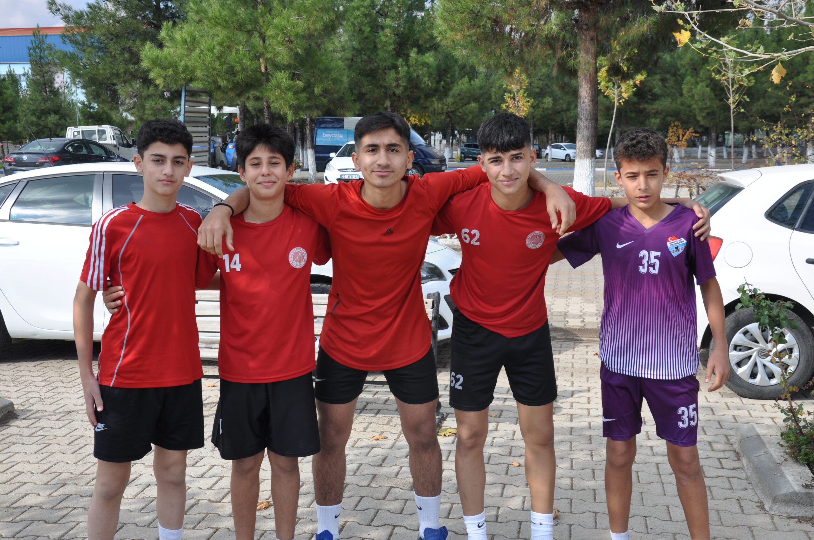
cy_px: 270
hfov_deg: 46.5
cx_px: 407
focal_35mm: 42
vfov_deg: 31.8
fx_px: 948
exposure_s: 1/200
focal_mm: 28
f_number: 7.1
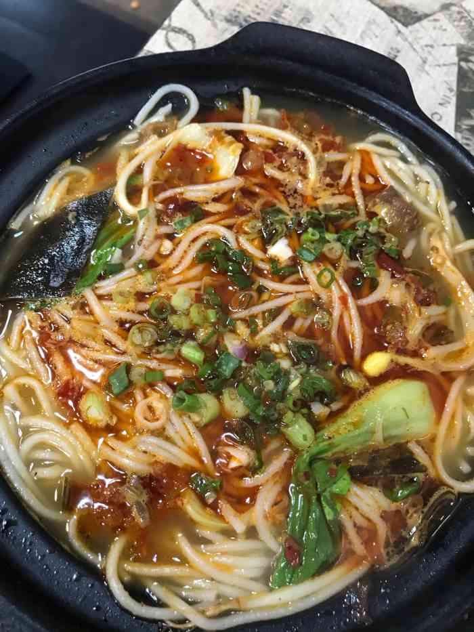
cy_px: 316
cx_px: 237
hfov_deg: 49.8
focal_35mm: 28
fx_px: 511
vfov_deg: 63.4
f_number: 1.8
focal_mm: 3.99
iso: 80
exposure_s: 1/17
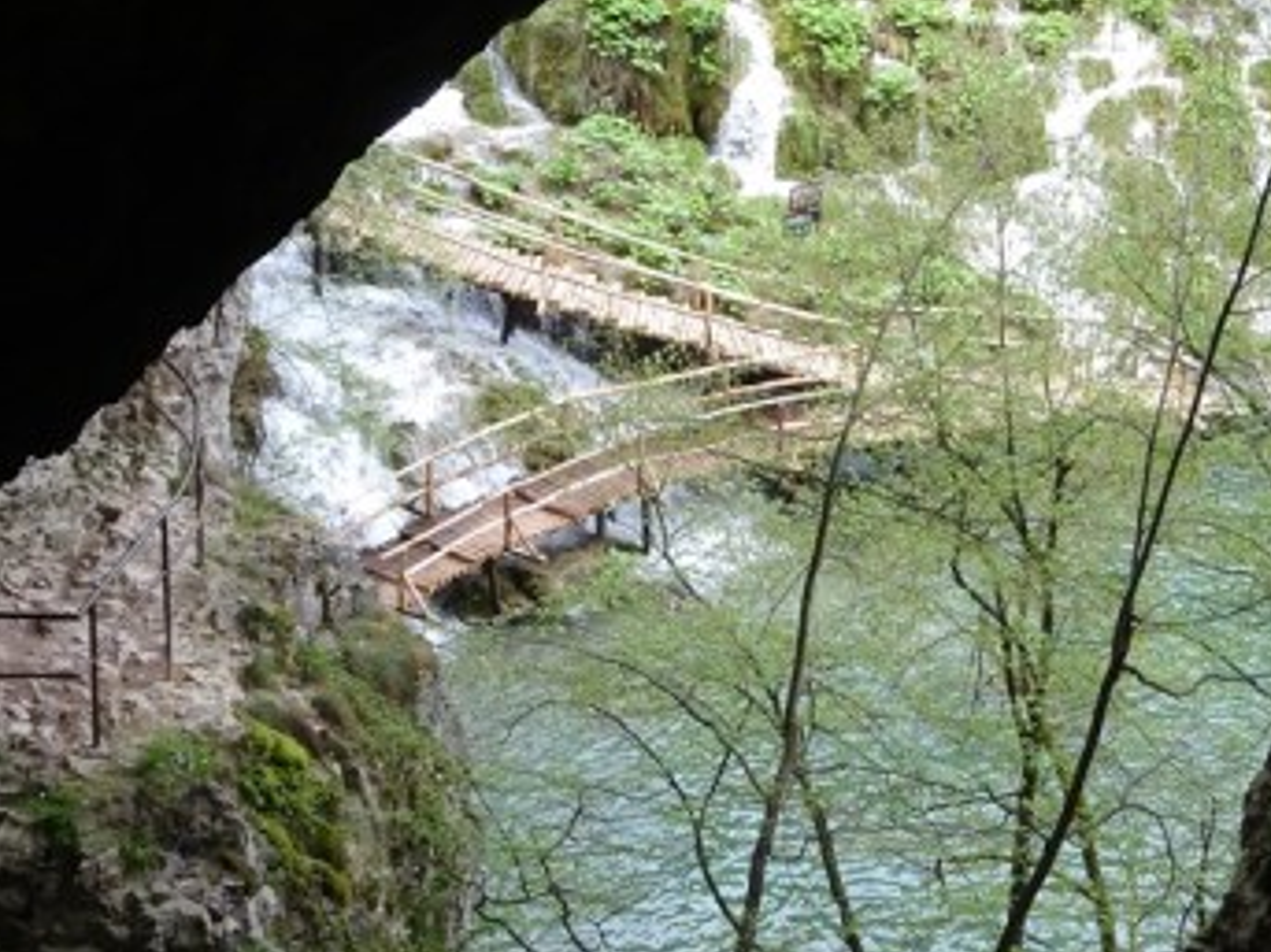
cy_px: 320
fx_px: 3744
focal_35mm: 102
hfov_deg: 19.2
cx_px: 897
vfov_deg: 14.5
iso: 200
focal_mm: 12.01
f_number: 5
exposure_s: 1/80
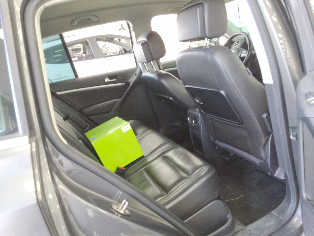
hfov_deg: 63.4
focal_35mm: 28
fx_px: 254
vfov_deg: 49.7
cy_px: 118
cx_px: 157
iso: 98
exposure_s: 1/40
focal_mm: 2.91
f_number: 1.9
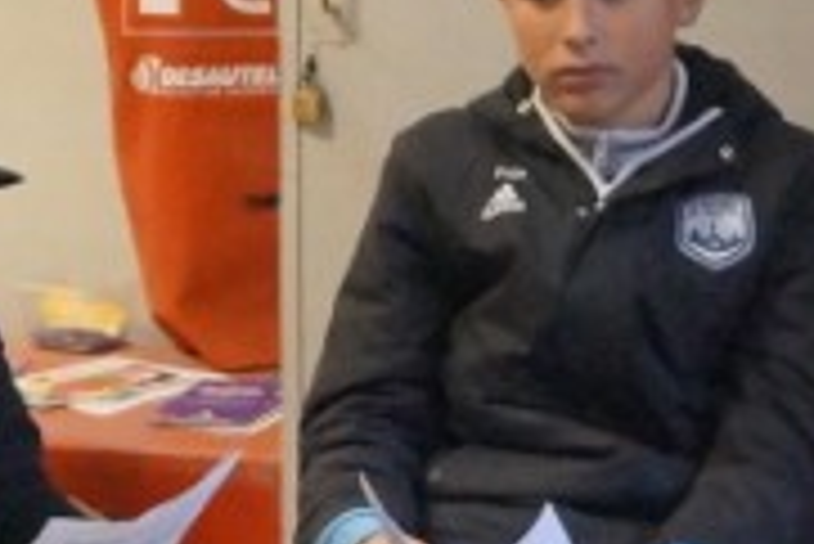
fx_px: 4051
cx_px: 103
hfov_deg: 11.4
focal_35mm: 179
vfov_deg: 7.6
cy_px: 731
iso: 3200
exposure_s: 1/160
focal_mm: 18
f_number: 3.5
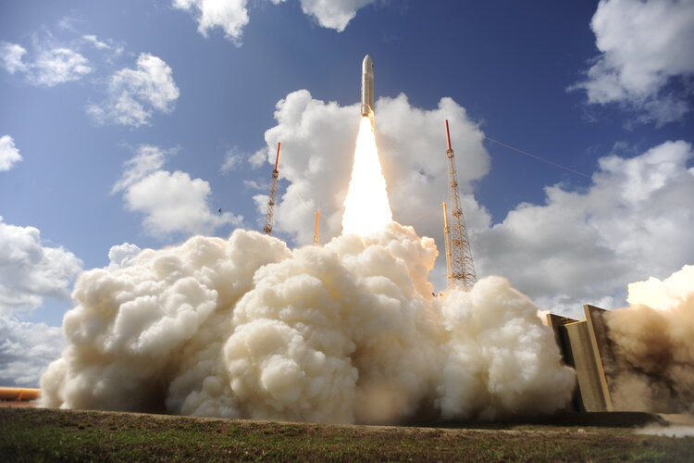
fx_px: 386
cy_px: 232
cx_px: 347
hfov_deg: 84.0
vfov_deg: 61.9
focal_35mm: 20
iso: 100
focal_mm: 20
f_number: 5
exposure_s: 1/2500
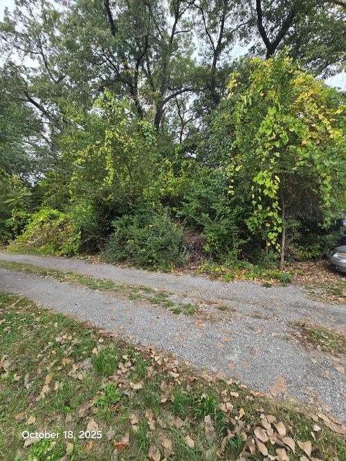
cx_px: 173
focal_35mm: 13
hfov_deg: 89.9
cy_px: 230
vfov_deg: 106.2
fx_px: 173
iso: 50
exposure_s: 1/184
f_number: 2.2
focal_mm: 2.2
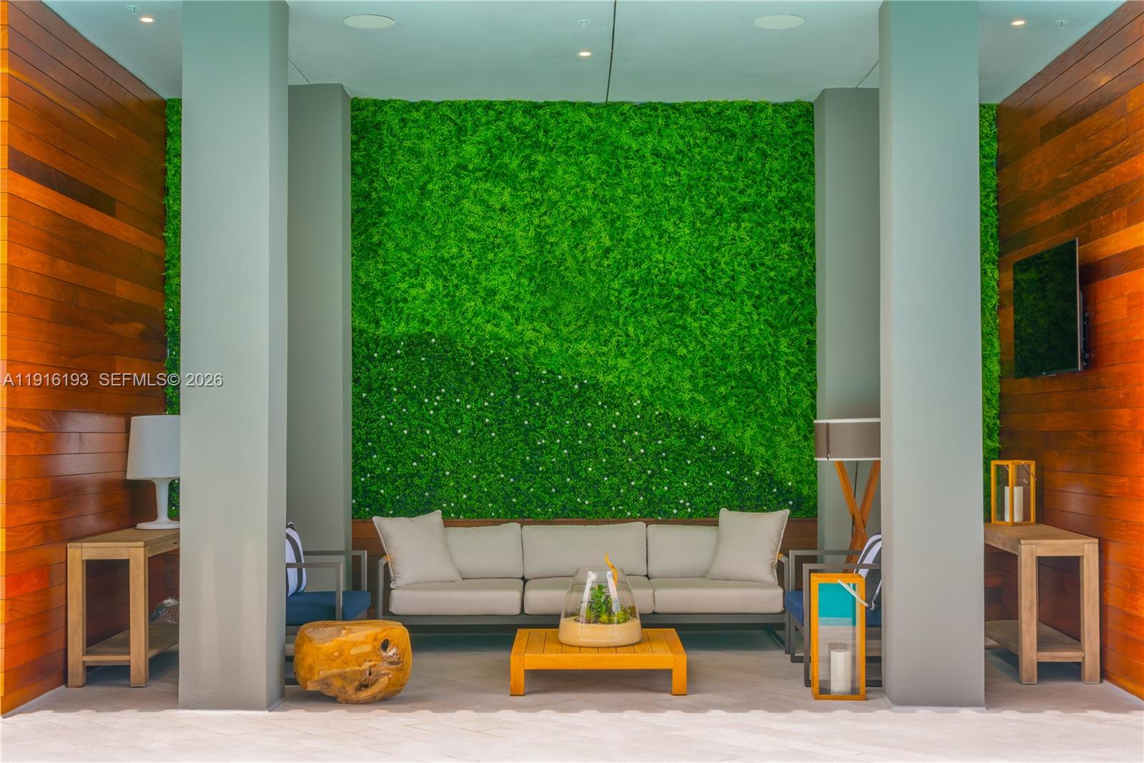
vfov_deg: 28.1
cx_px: 572
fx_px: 1525
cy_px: 382
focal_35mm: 48
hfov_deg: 41.1
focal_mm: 48
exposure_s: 1/30
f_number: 11
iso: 100
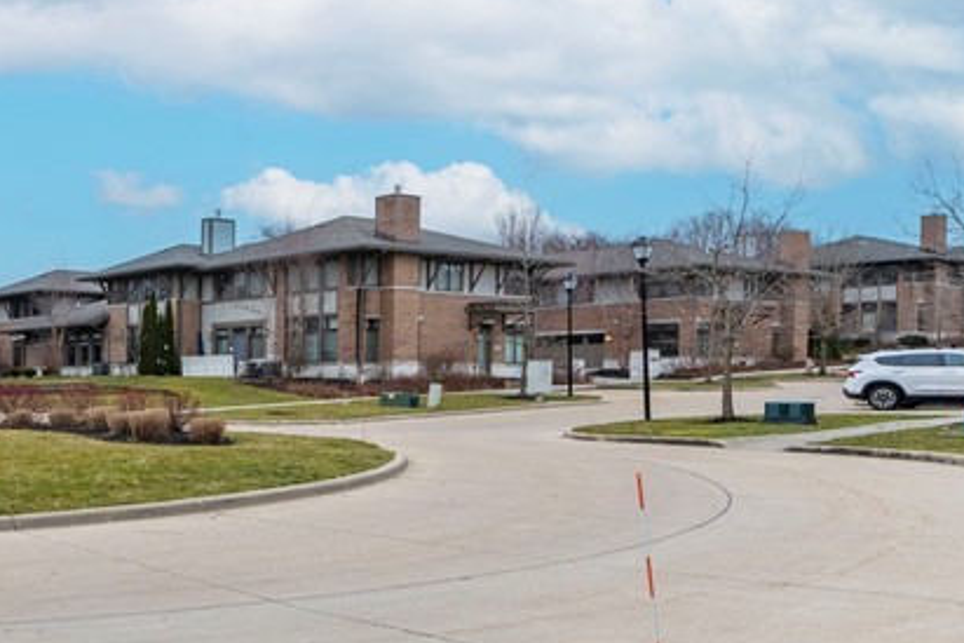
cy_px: 277
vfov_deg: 35.9
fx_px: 991
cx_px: -121
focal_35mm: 37
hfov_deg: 40.6
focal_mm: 14
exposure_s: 1/320
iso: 500
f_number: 9
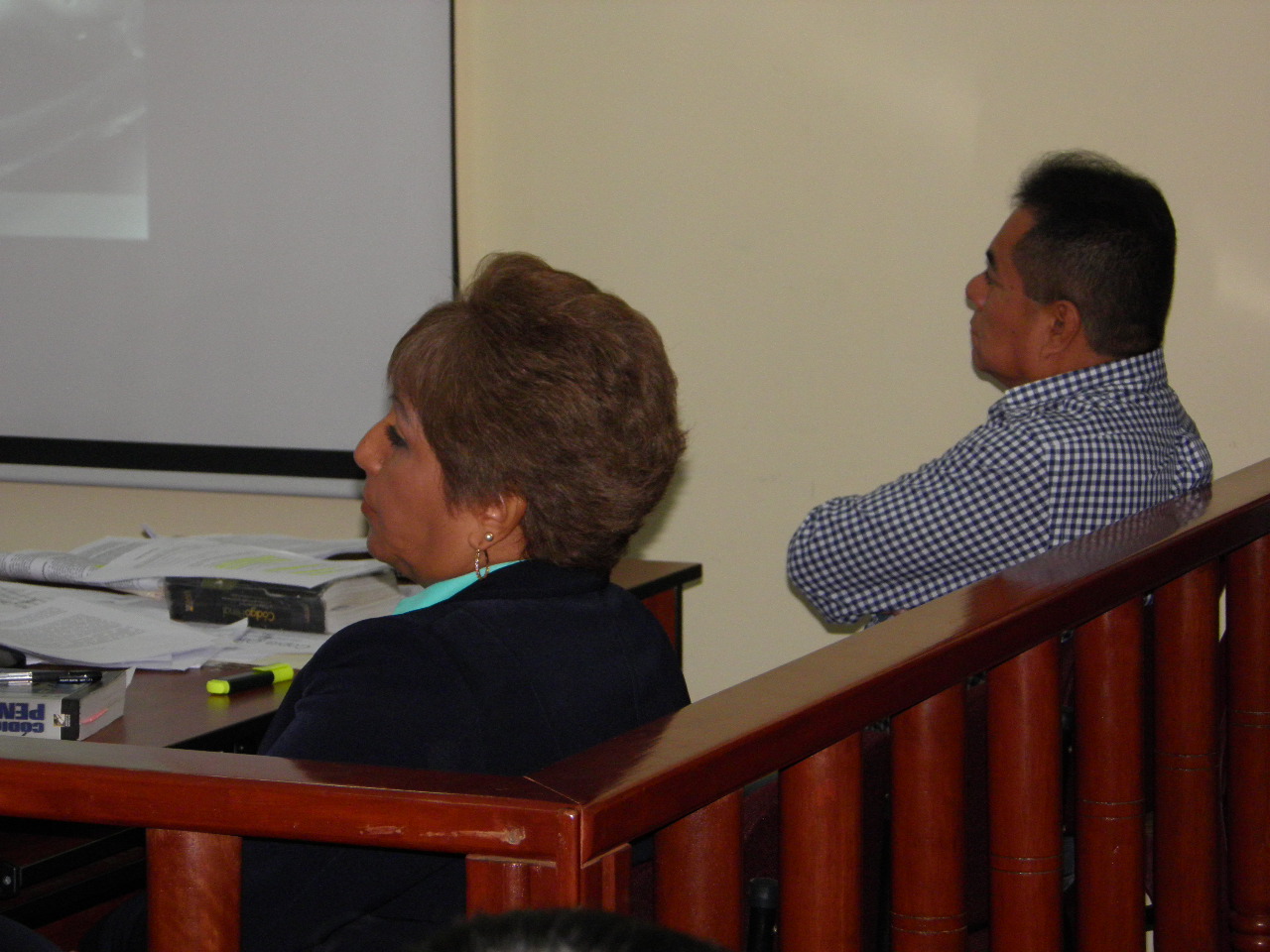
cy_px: 476
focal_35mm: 126
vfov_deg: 11.8
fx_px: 4623
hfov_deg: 15.6
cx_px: 635
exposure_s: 1/125
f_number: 4
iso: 200
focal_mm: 22.6
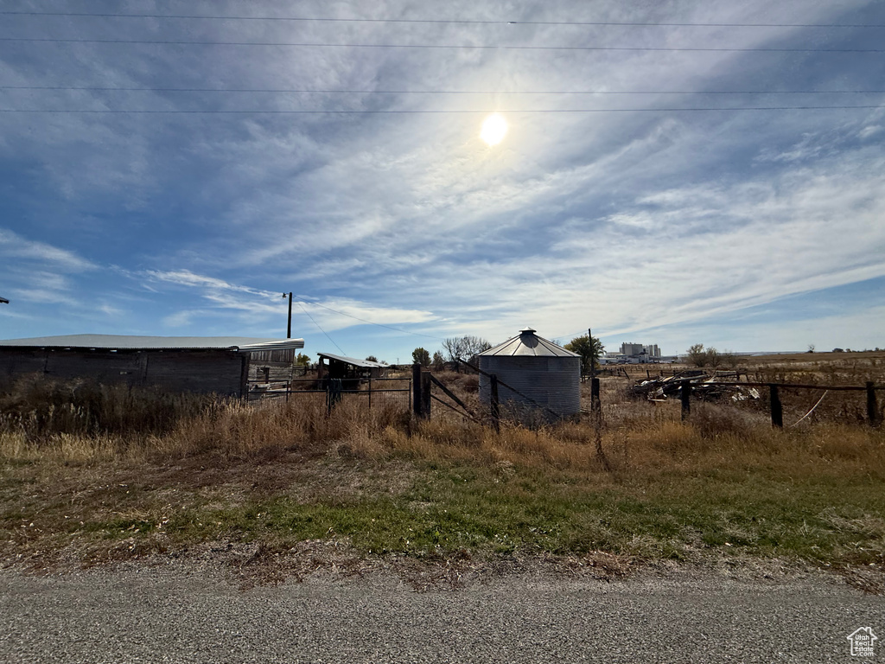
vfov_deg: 85.7
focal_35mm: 14
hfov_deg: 102.1
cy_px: 332
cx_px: 442
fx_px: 358
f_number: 2.2
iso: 40
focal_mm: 2.22
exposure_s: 1/6173
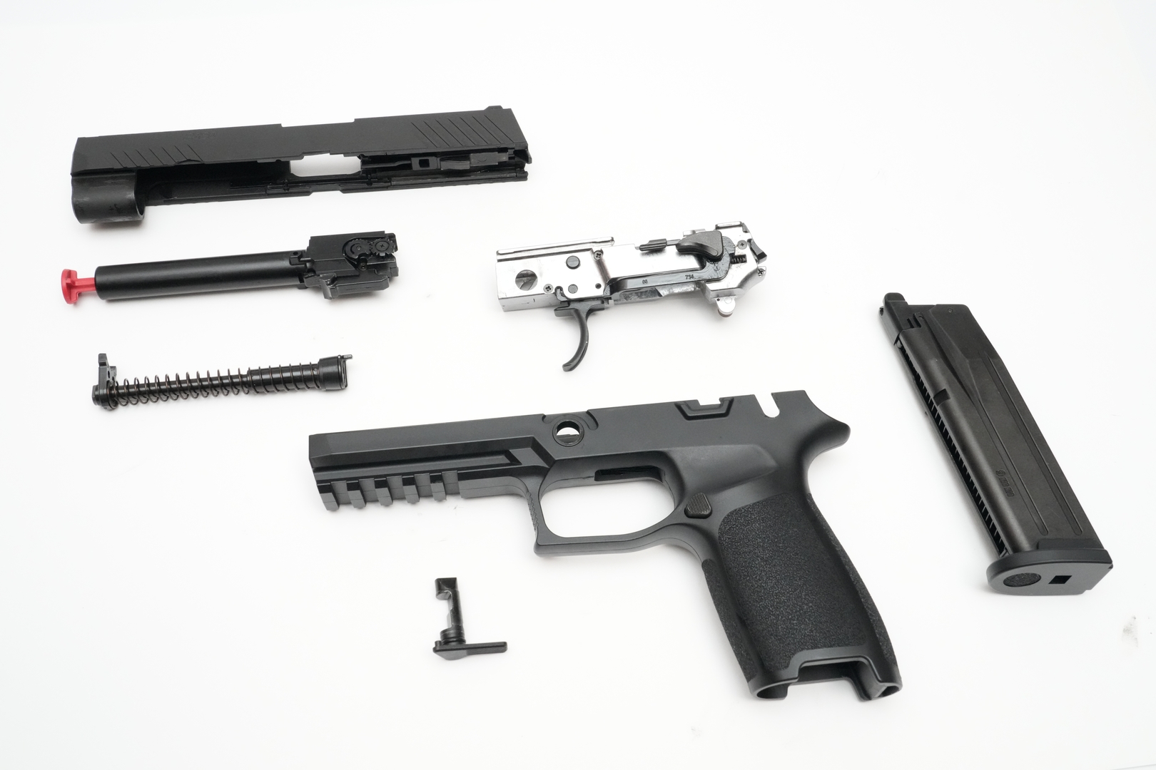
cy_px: 385
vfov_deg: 35.9
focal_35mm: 37
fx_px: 1188
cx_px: 578
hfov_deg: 51.9
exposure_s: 1/60
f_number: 16
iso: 6400
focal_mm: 37
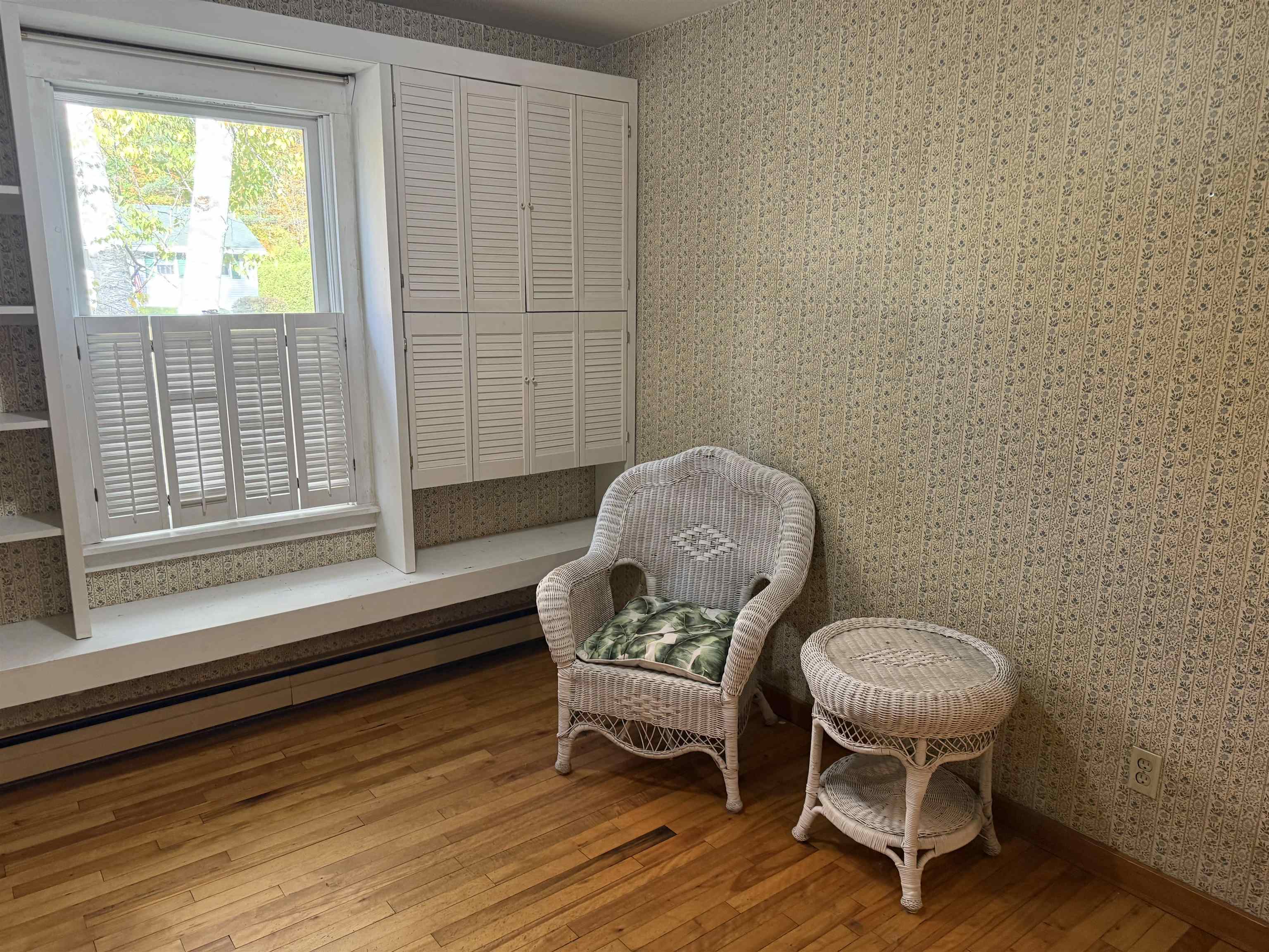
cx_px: 634
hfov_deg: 71.6
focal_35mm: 24
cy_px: 476
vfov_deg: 56.8
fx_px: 880
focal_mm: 6.76
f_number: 1.78
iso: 250
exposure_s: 1/60
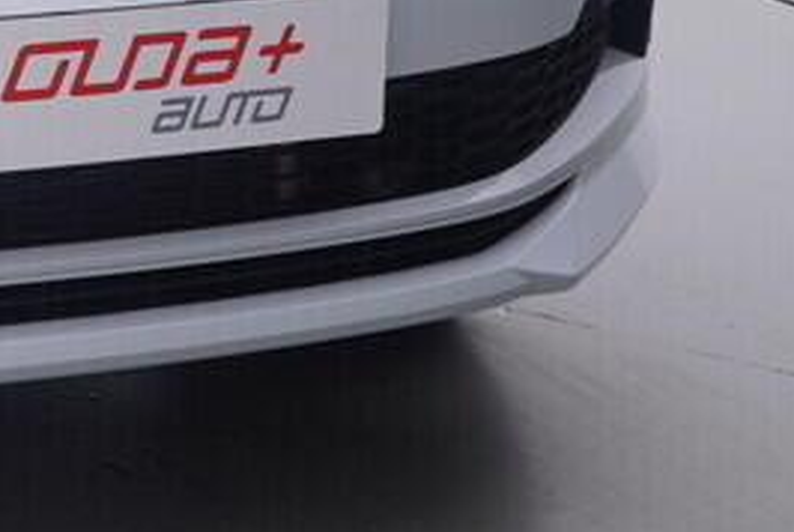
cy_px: -290
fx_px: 2687
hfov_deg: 15.1
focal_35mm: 122
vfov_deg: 10.8
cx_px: -531
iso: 200
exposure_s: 1/80
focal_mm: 15
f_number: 5
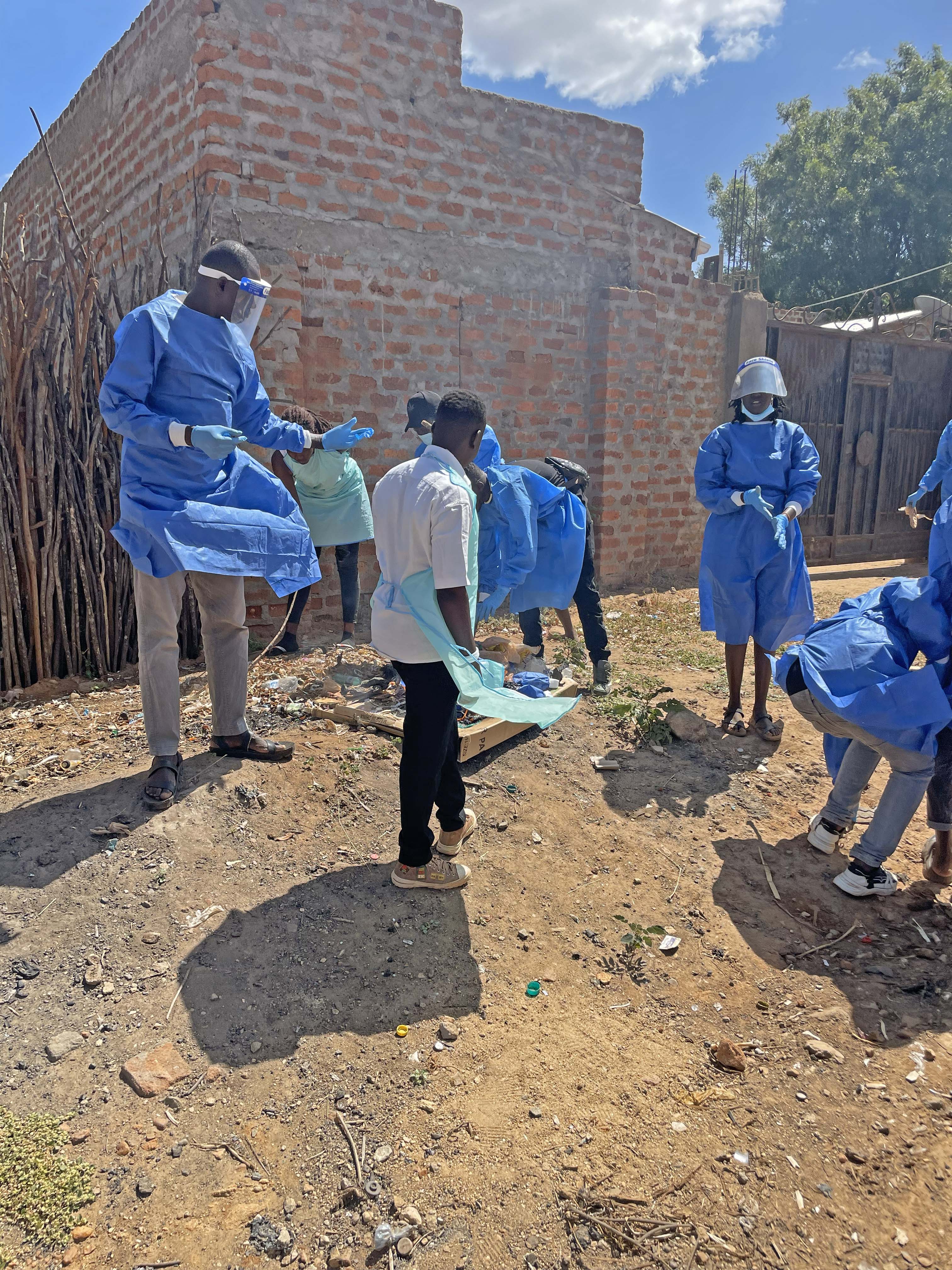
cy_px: 635
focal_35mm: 26
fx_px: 953
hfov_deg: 53.1
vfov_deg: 67.3
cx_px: 476
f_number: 1.6
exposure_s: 1/3300
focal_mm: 4.2
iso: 50
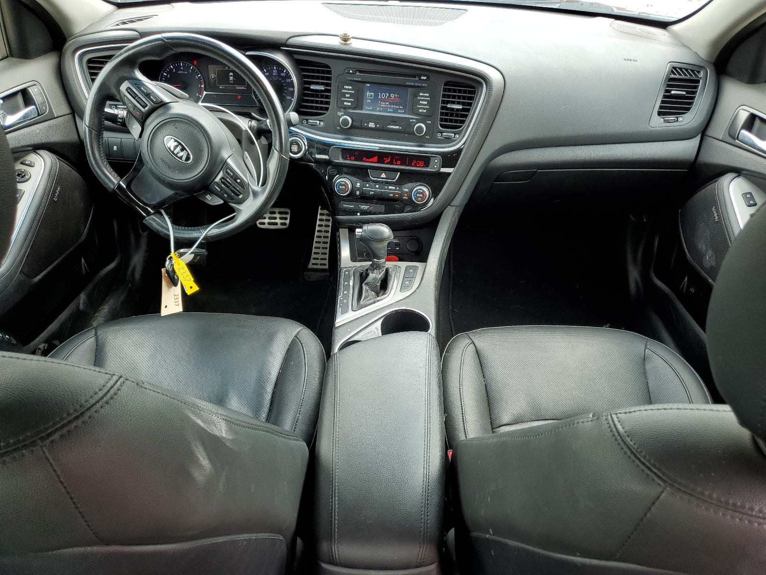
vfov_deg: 53.1
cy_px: 288
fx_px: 575
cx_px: 383
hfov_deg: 67.3
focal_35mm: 26
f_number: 1.5
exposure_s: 1/175
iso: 50
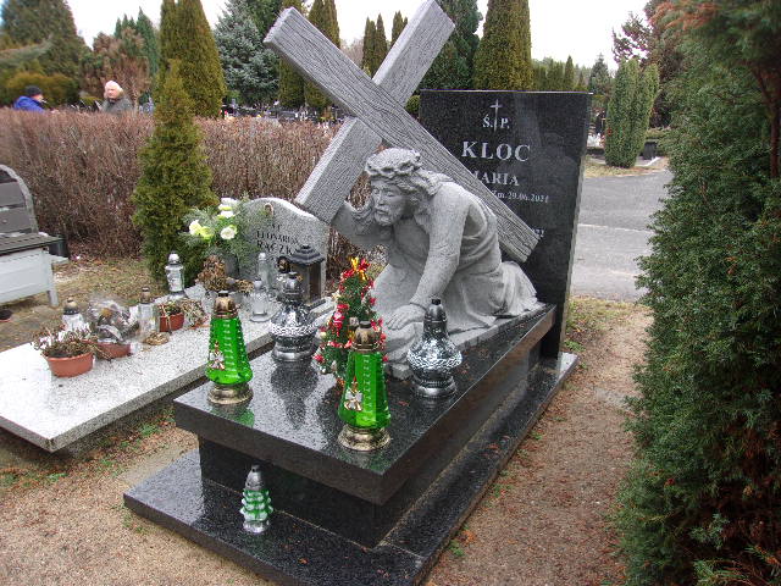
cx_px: 390
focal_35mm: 27
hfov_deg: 65.3
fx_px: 609
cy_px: 293
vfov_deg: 51.4
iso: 80
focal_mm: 4.9
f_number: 3
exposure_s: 1/70
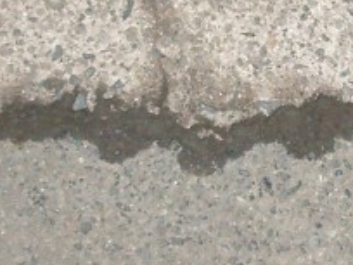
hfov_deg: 11.1
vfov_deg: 8.4
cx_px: 336
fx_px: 1795
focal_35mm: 176
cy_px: 26
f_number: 2.6
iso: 200
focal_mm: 5.8
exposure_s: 1/60
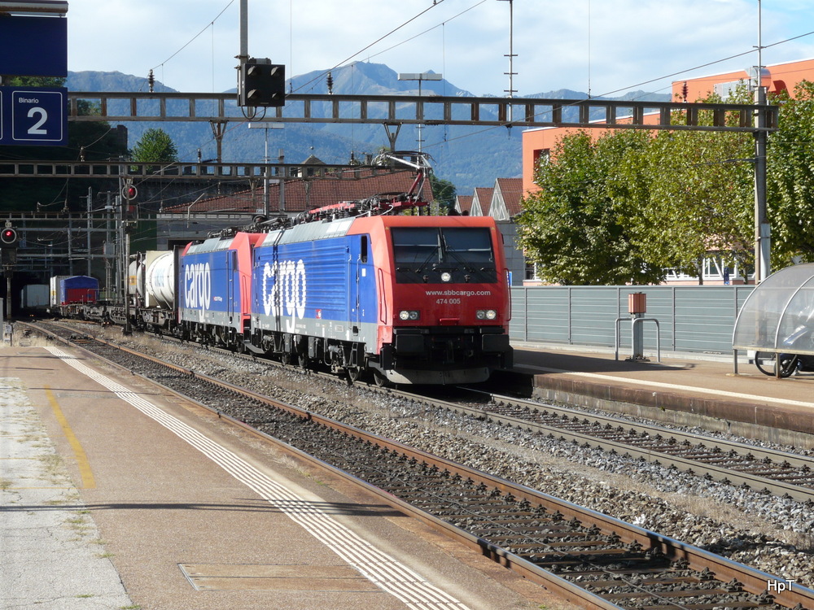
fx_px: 1999
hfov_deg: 23.0
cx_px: 407
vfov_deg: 17.4
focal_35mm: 85
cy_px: 305
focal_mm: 14
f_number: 5.6
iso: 100
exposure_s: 1/320
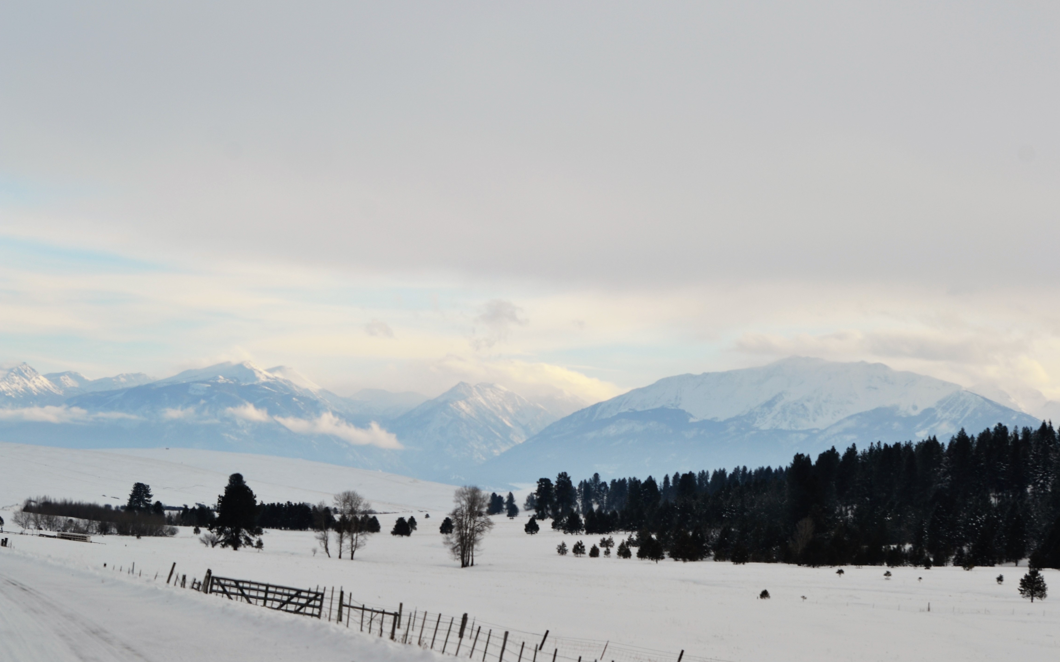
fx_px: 3120
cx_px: 529
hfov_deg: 19.3
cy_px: 330
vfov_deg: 12.1
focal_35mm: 108
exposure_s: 1/250
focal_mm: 70
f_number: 8
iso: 100
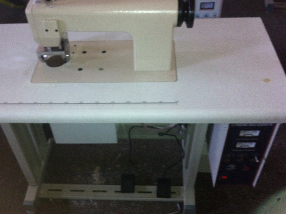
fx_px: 346
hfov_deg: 44.7
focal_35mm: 42
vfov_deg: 34.2
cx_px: 117
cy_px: 97
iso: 125
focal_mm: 3.85
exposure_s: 1/15
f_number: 2.8
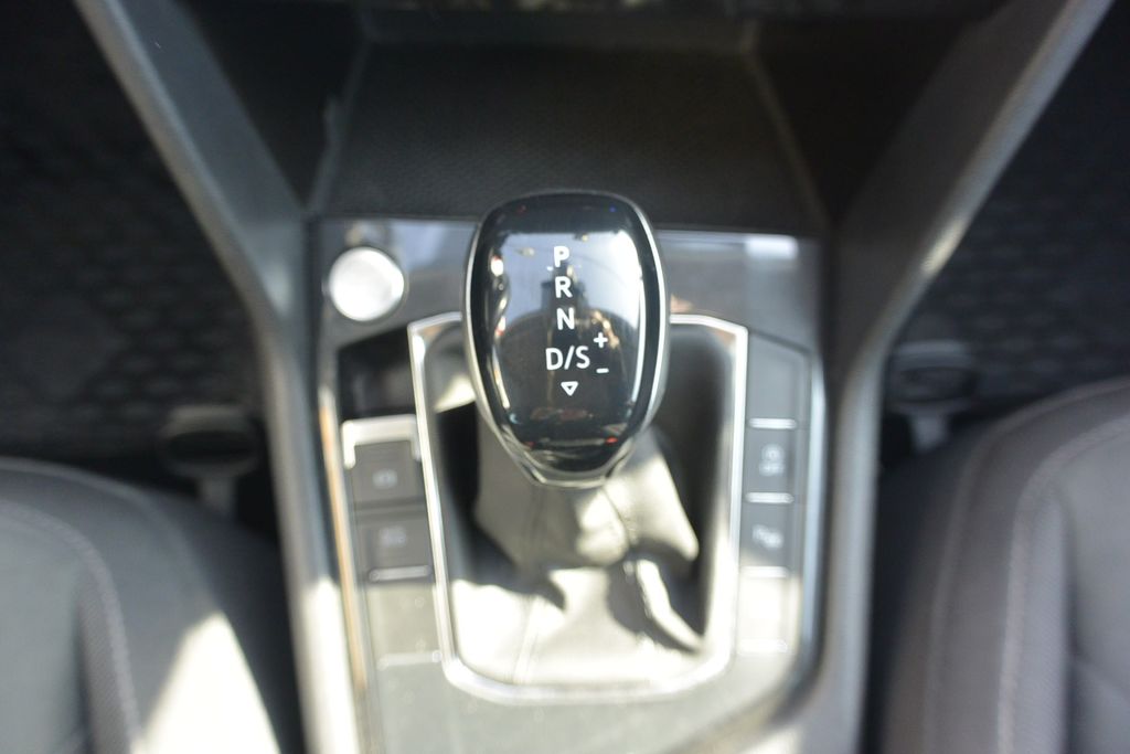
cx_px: 565
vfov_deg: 47.9
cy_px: 377
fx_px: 848
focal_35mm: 27
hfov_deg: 67.4
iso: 400
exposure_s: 1/100
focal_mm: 10
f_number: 3.5
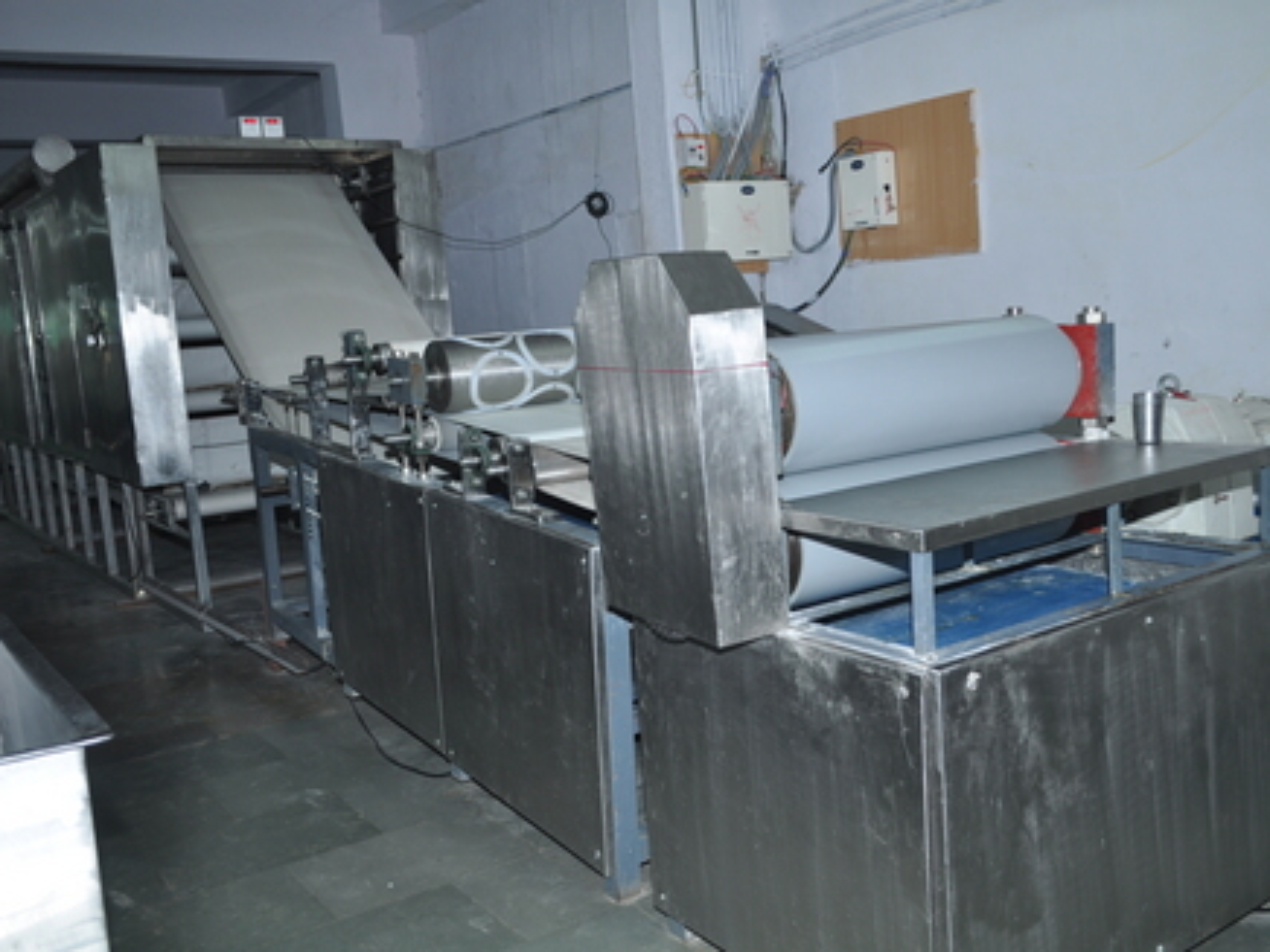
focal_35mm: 33
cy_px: 475
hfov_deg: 55.2
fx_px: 1211
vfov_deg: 42.9
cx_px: 699
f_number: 4
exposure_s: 1/60
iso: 200
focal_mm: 20
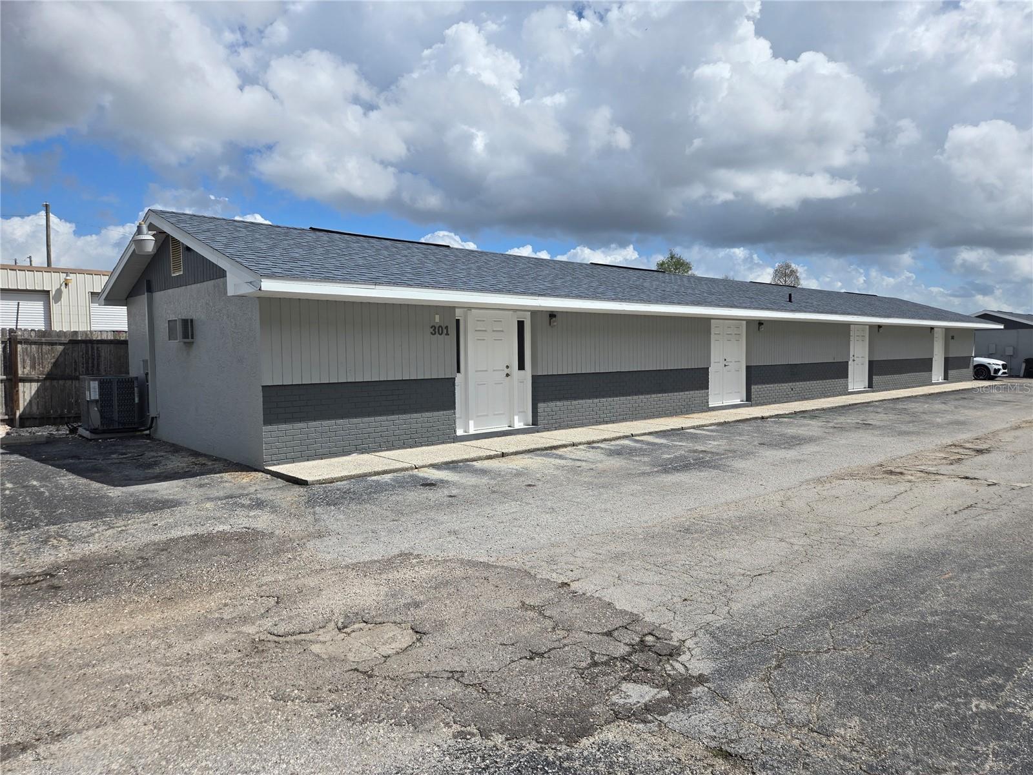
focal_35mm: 23
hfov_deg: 73.9
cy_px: 388
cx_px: 516
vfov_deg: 58.9
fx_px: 686
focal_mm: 5.4
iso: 25
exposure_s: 1/3589
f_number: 1.8
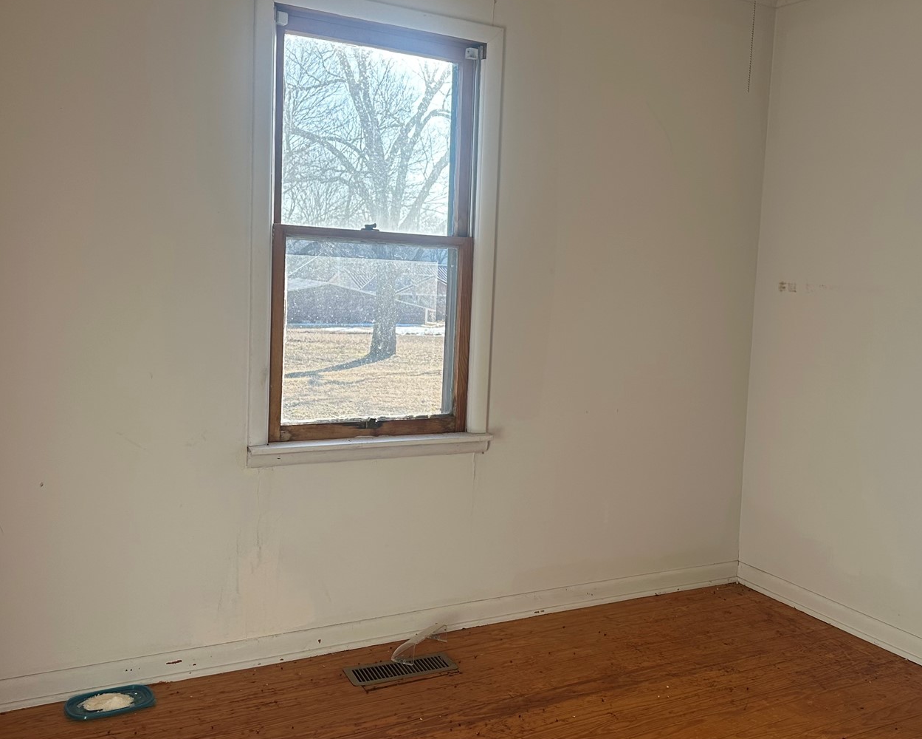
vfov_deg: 41.2
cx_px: 578
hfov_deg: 49.8
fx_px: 983
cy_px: 355
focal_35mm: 36
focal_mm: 6.86
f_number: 1.78
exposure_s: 1/943
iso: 80
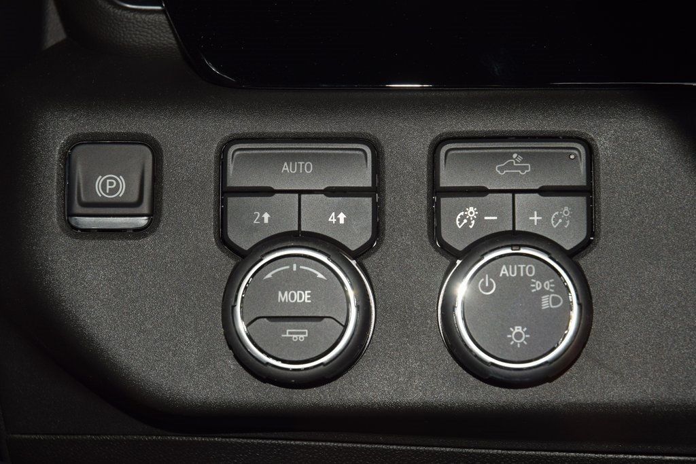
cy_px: 232
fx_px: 2030
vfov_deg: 13.0
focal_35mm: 105
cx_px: 348
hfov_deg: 19.5
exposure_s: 1/125
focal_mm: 70
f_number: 8
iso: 100
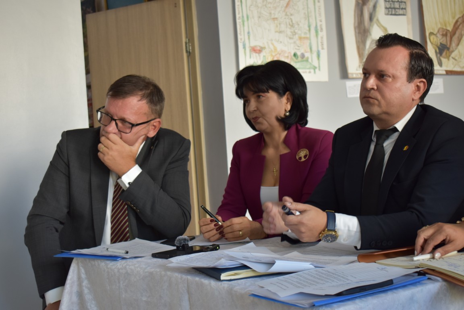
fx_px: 735
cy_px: 155
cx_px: 232
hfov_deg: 35.1
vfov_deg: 23.8
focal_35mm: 57
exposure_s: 1/60
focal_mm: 38
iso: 560
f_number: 4.8
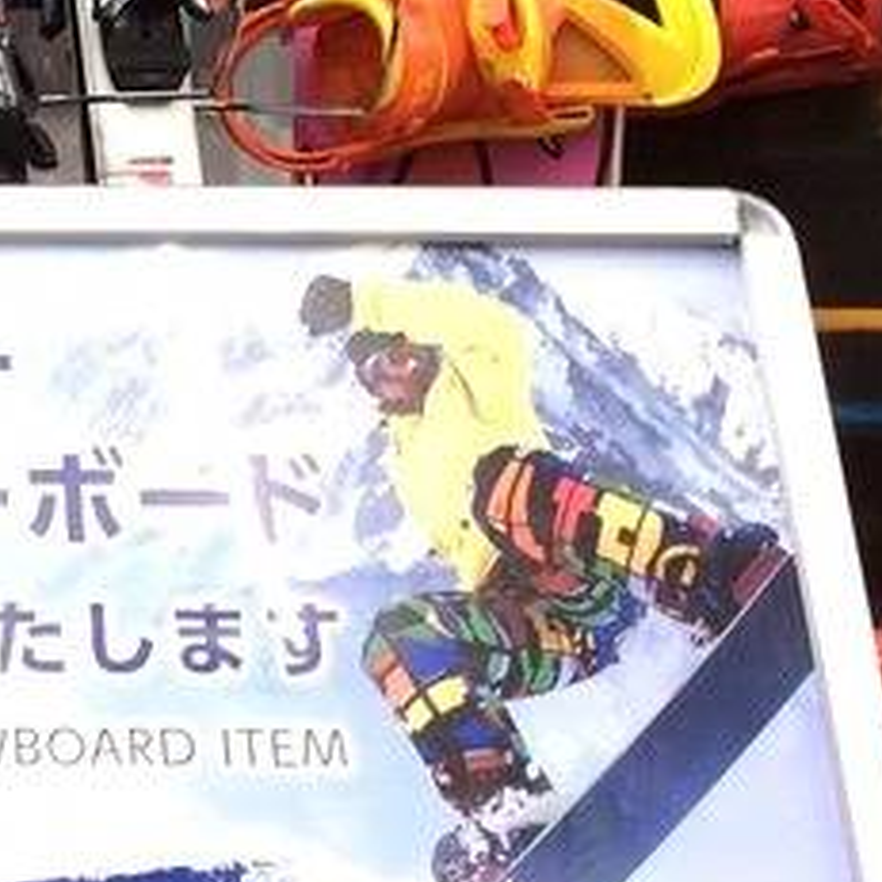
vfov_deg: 15.2
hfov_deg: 15.0
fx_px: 3171
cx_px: -313
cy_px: -218
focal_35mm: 110
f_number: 2.4
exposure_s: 1/24
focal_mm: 3.3
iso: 32
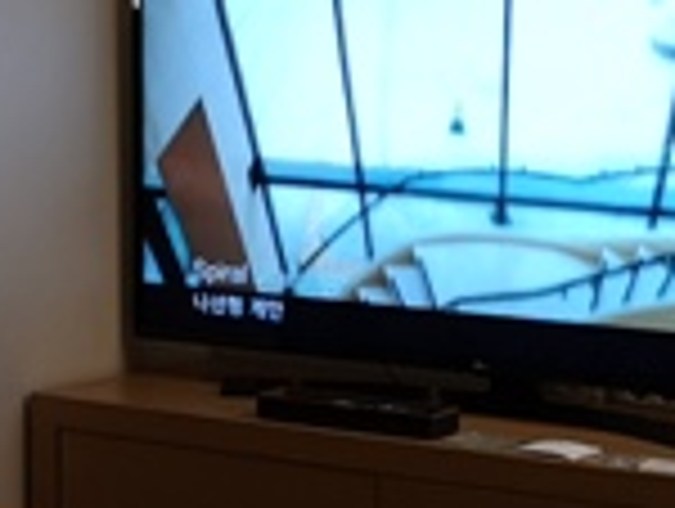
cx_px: -135
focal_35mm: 144
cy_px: -54
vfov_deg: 10.2
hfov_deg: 13.3
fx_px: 2812
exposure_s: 1/60
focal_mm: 3.95
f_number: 1.8
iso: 160
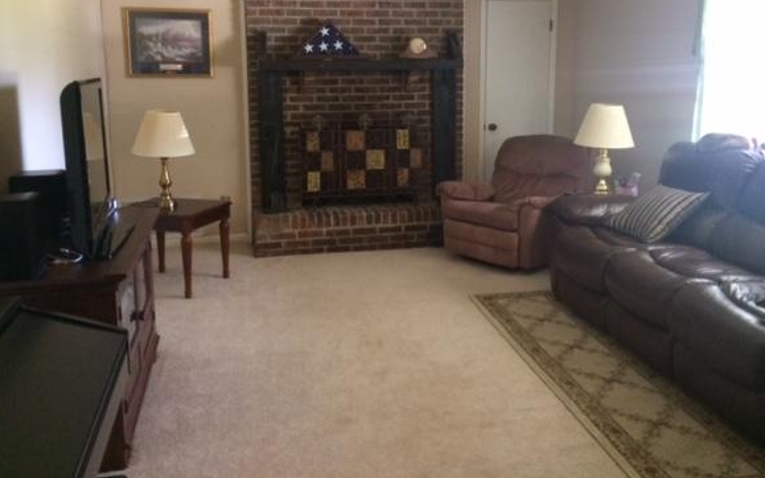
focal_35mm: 34
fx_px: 709
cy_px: 164
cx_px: 387
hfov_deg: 56.7
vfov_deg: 36.9
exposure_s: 1/24
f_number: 2.2
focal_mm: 4.15
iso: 320
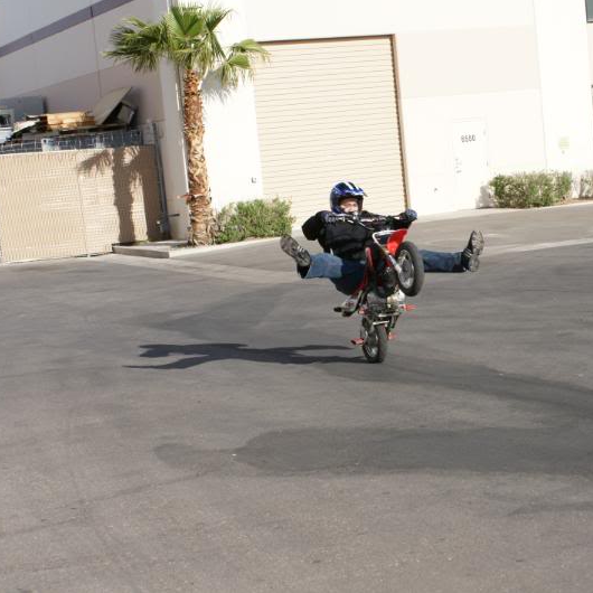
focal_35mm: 77
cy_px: 296
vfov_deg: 22.5
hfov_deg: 22.4
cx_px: 399
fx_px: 1492
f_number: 9
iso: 200
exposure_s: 1/400
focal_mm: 40
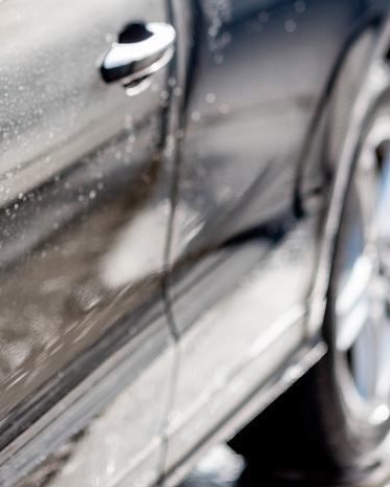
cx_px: -88
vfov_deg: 10.7
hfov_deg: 8.5
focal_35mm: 180
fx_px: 2597
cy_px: 132
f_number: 2.2
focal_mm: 85
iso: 250
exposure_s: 1/1600
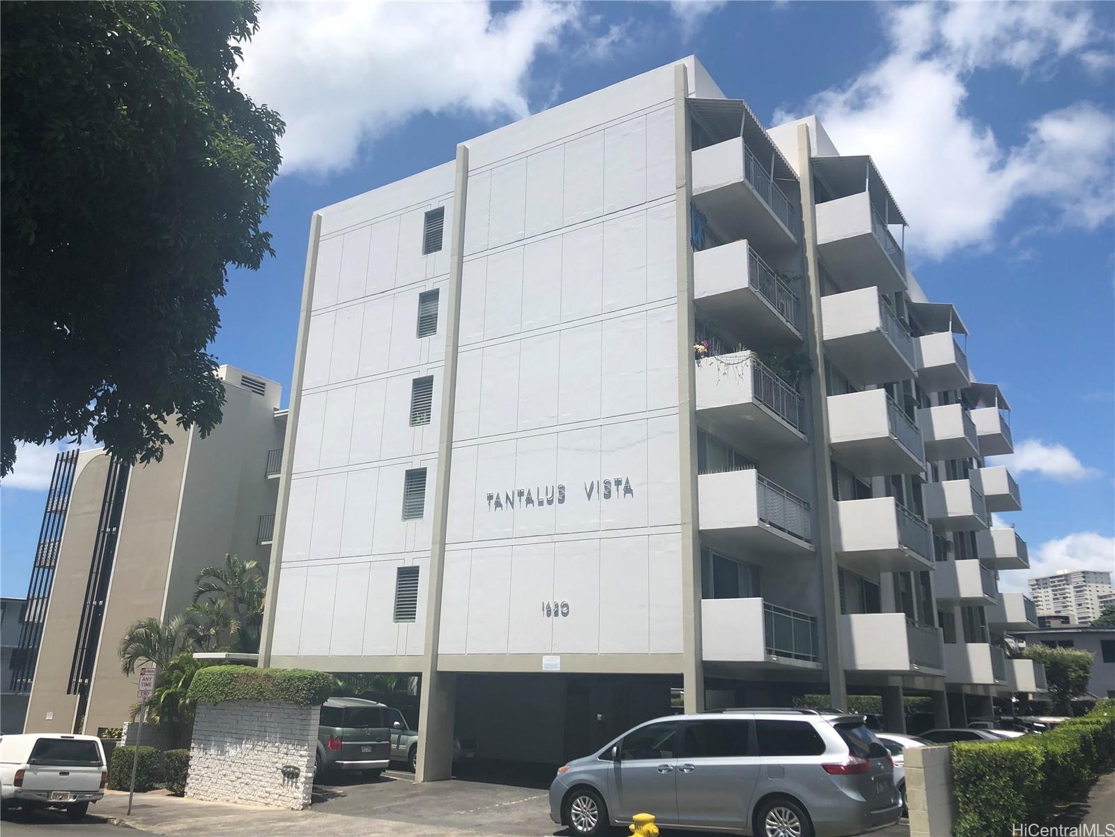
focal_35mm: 28
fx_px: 902
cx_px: 558
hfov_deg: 63.4
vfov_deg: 49.7
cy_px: 418
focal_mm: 4
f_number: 1.8
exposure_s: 1/3040
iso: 20
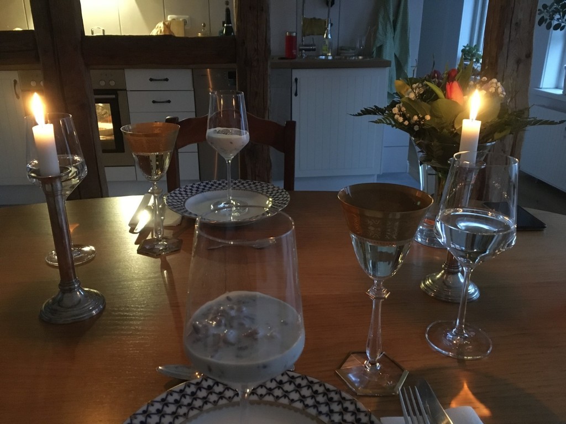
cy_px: 212
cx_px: 283
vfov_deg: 48.2
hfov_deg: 61.7
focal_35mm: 29
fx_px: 474
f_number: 2.2
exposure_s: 1/17
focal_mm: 4.15
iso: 320
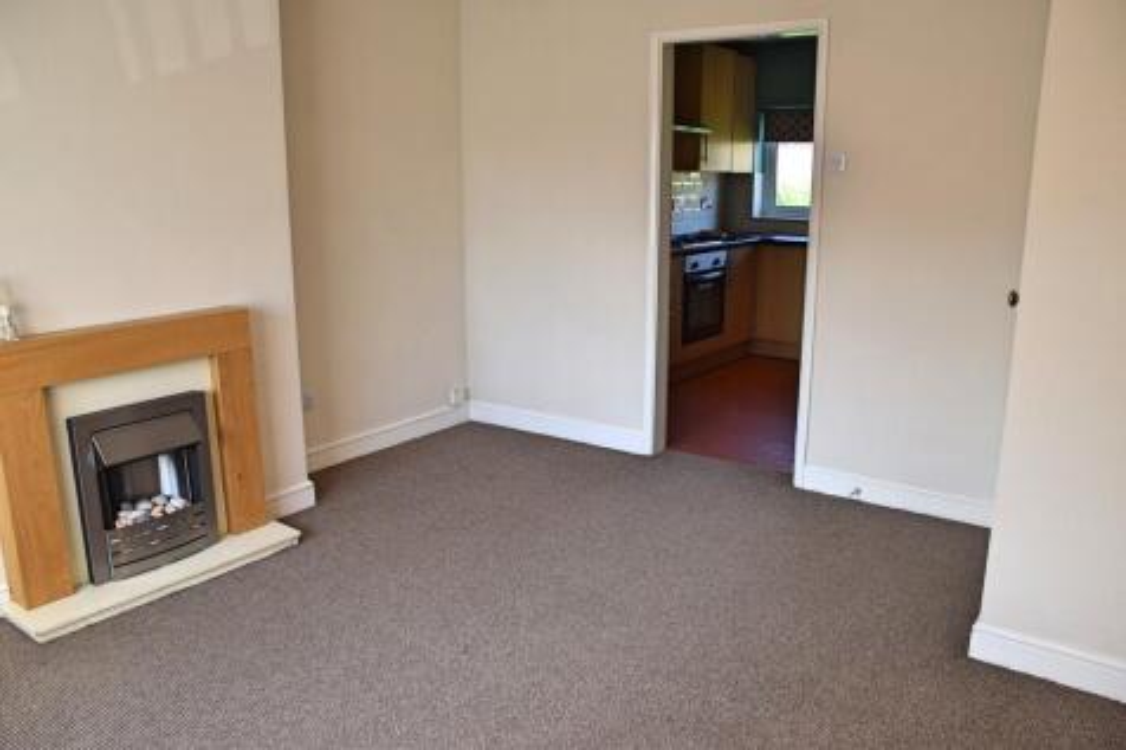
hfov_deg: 67.4
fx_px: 844
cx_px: 563
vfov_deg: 47.9
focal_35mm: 27
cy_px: 375
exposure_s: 1/125
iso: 400
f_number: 5.6
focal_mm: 18
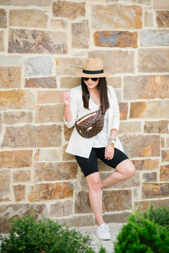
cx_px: 84
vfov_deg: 23.9
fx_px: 598
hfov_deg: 16.1
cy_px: 126
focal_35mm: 85
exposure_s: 1/1600
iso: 200
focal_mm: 85
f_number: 2.2
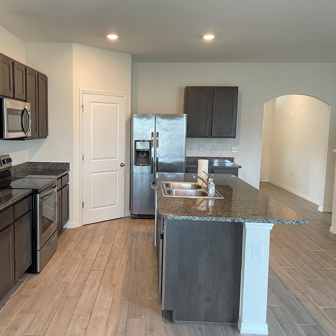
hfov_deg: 53.6
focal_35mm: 30
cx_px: 131
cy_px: 168
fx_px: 329
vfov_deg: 54.0
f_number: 1.6
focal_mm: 5.1
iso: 100
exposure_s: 1/60
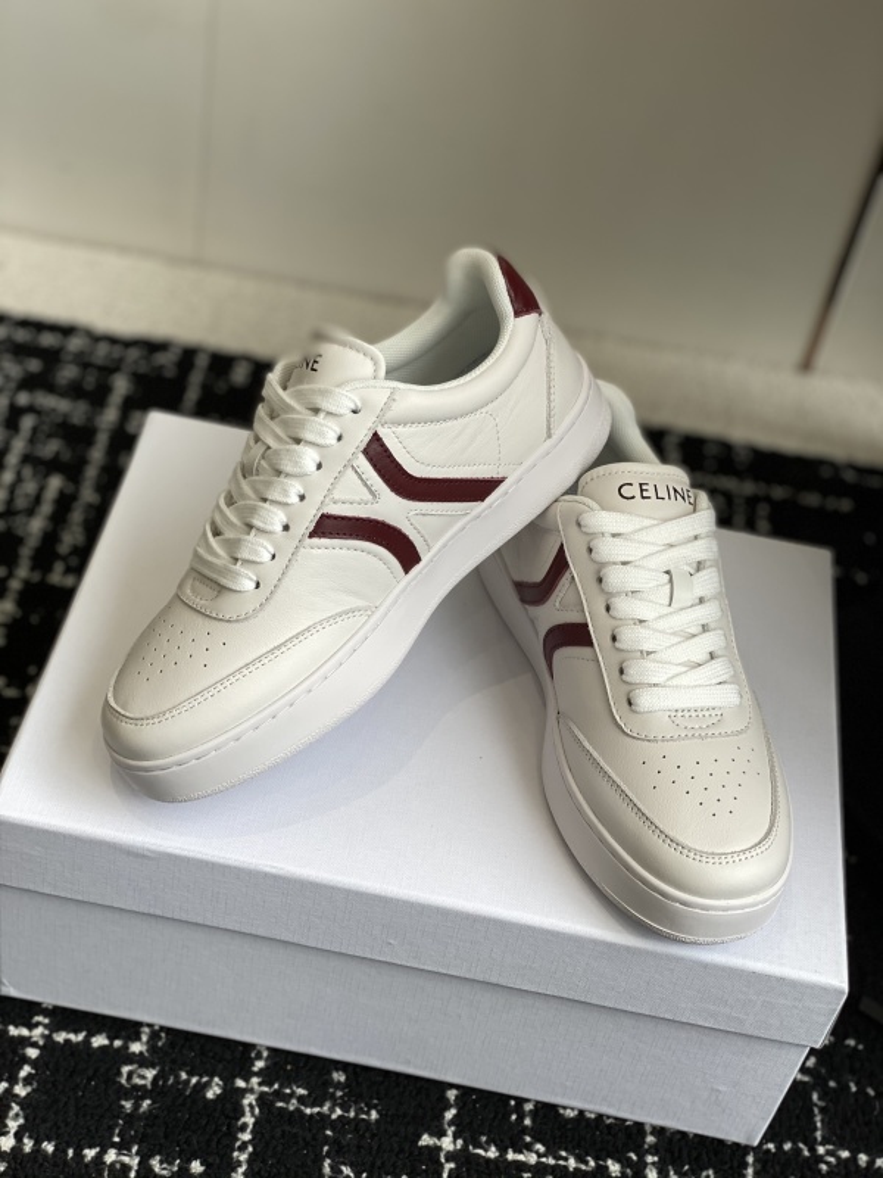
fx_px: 1769
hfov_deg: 28.0
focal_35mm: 52
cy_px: 589
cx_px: 442
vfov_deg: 36.8
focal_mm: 6
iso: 20
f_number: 2
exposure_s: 1/294
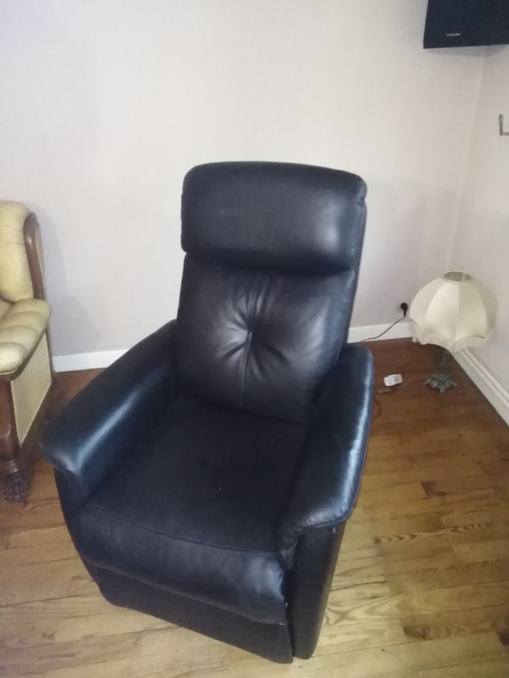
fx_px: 510
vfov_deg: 67.3
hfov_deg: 53.1
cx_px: 254
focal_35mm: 26
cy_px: 339
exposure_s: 1/12
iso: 2240
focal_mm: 3.46
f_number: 2.2
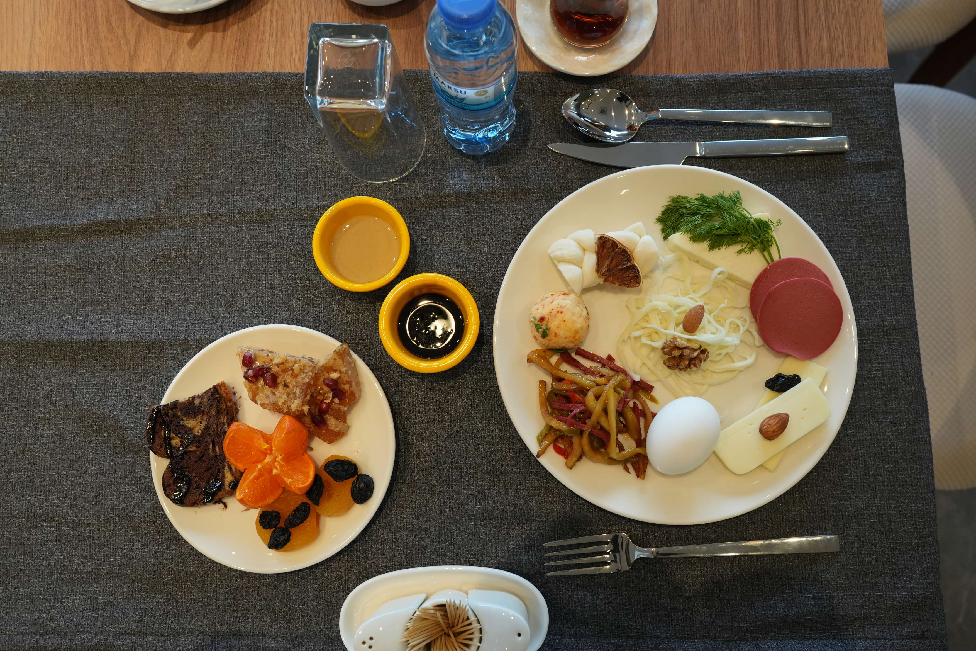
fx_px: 786
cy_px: 326
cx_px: 488
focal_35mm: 29
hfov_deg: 63.7
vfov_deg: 45.0
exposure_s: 1/100
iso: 1250
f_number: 5.6
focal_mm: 29
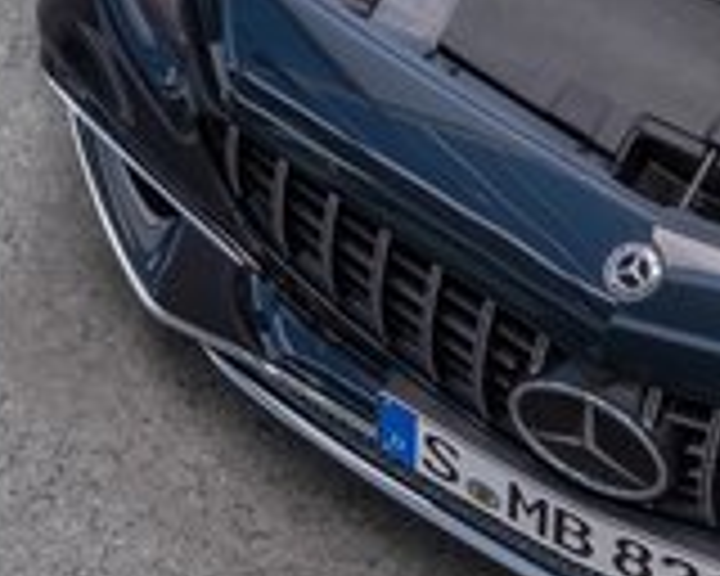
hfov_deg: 6.8
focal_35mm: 281
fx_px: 5988
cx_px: 850
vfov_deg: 5.5
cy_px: 22
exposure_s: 1/20
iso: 100
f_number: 11
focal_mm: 80
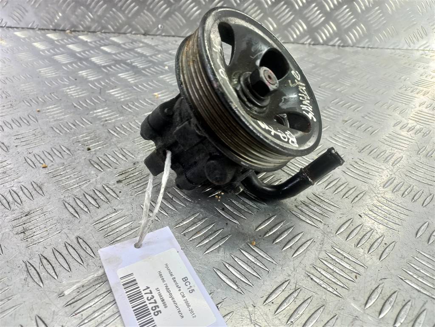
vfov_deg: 54.9
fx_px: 314
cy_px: 164
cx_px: 218
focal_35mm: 25
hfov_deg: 69.4
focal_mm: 4.6
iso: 125
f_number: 1.8
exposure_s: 1/50
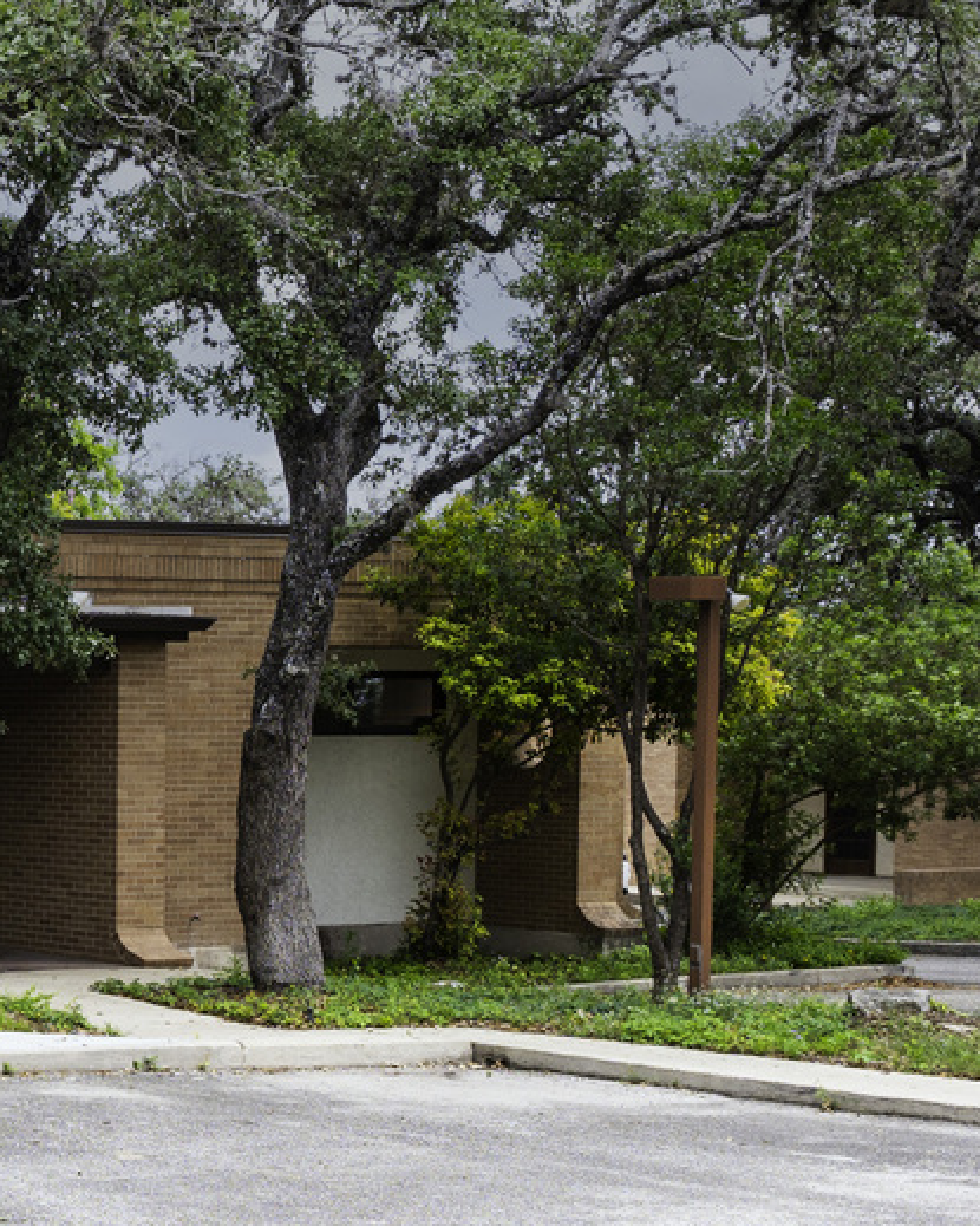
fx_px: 2974
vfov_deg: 23.3
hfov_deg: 16.7
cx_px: -553
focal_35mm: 82
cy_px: 678
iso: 250
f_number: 7.1
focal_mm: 28
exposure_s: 1/400
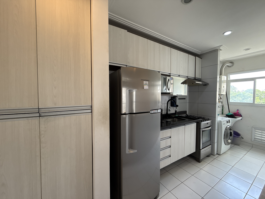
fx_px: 107
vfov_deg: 85.7
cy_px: 100
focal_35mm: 14
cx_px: 132
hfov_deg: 102.1
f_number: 2.2
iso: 250
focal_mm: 2.22
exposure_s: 1/120
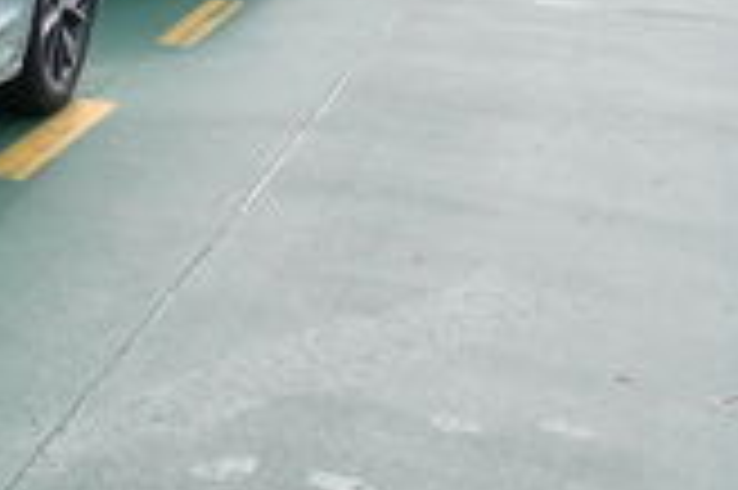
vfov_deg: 14.6
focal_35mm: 90
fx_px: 1843
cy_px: -124
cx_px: -351
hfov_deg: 19.8
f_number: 6.3
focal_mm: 16
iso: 100
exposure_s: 1/320
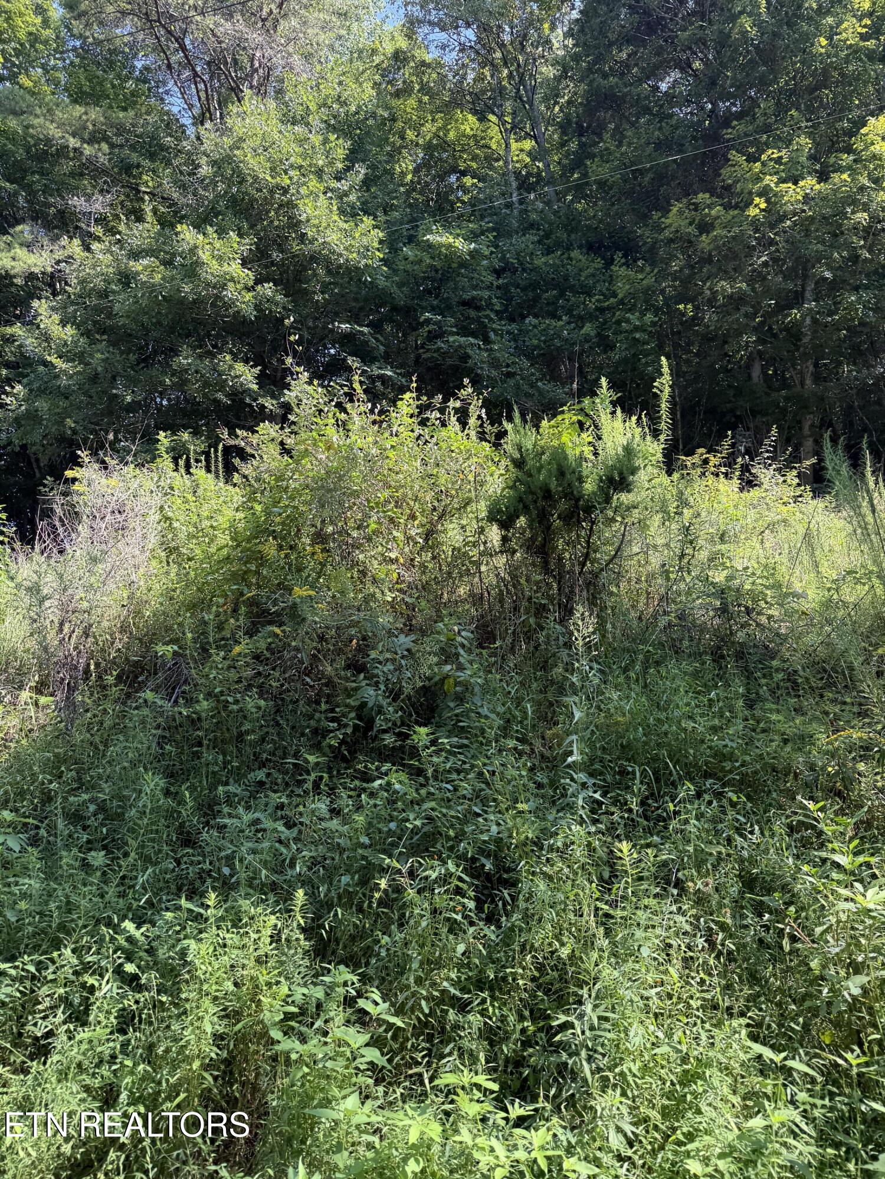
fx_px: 818
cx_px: 442
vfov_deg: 71.6
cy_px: 590
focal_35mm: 24
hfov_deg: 56.8
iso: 80
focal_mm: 6.76
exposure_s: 1/494
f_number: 1.78
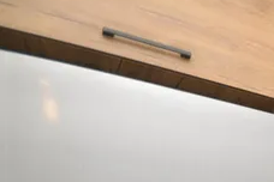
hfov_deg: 21.2
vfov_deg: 20.3
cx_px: 508
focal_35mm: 56
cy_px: 283
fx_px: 426
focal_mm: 10
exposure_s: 1/60
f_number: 4
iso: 220
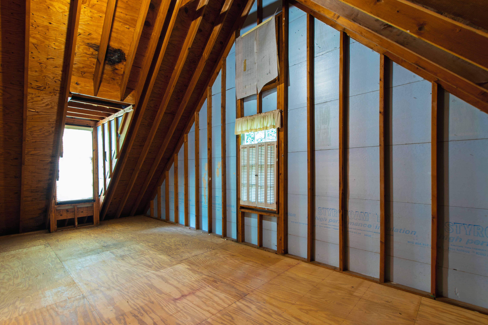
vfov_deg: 77.3
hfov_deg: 100.4
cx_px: 244
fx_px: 203
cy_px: 162
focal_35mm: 15
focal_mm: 10
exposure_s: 8
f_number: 8
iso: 100
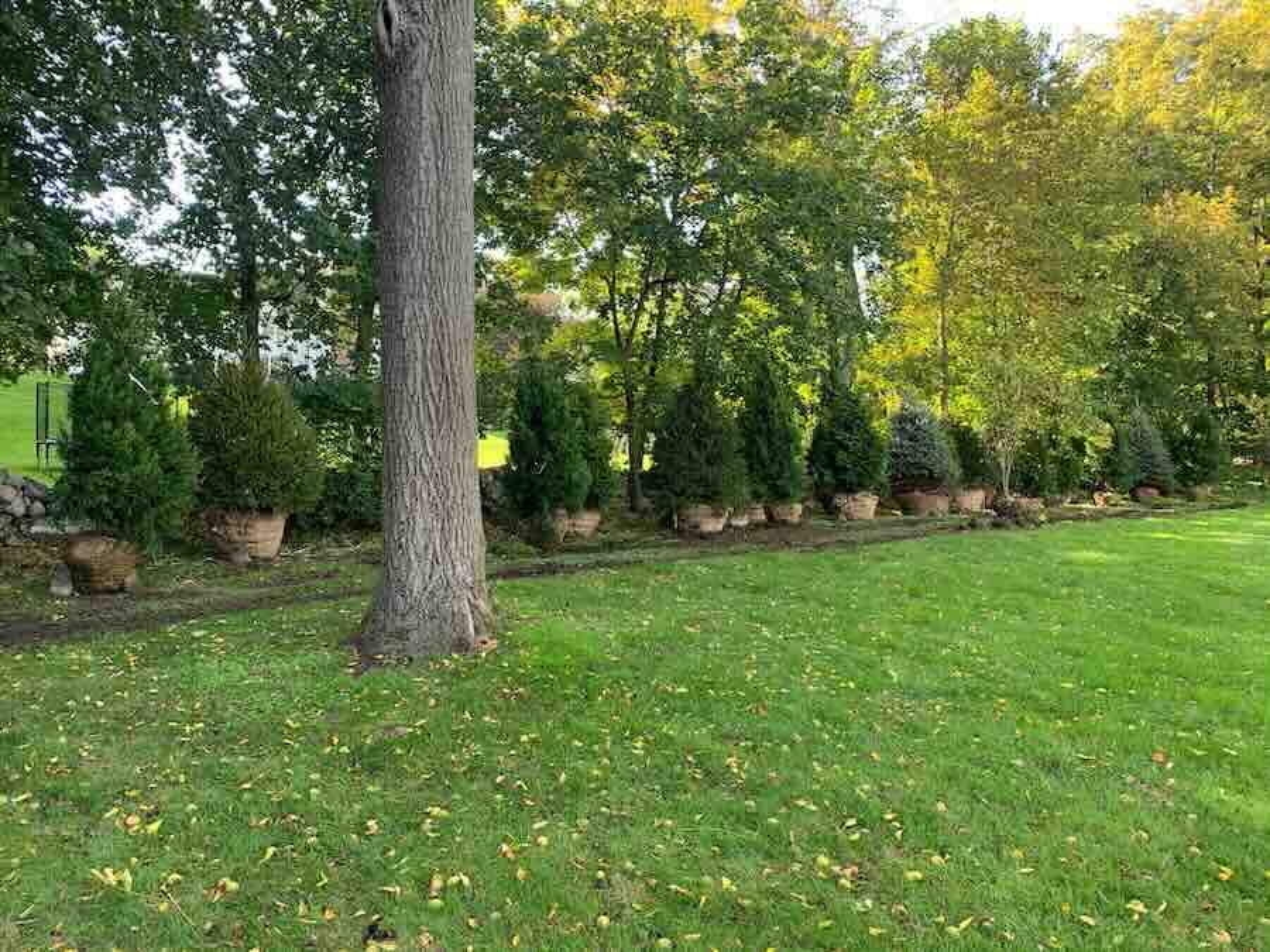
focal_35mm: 26
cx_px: 635
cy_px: 476
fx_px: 954
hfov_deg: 67.3
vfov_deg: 53.1
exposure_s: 1/121
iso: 40
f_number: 1.8
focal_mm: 4.25
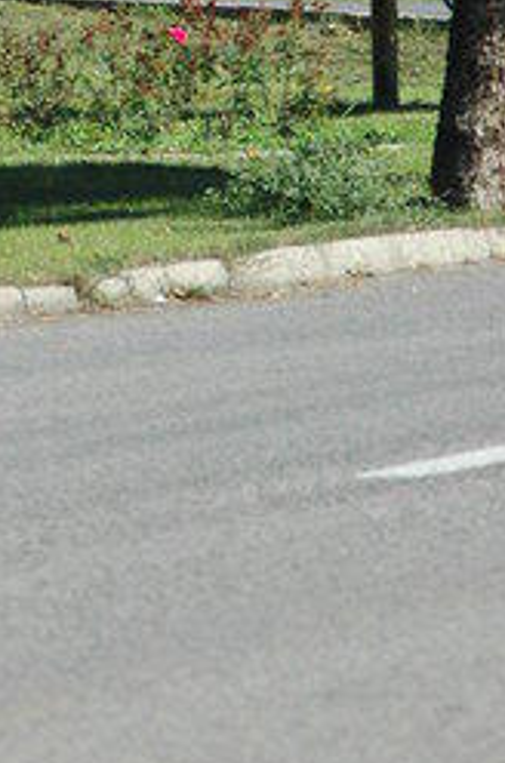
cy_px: -234
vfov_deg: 4.6
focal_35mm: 445
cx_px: -128
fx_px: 9424
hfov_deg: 3.1
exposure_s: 1/1000
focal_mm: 105
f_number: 8
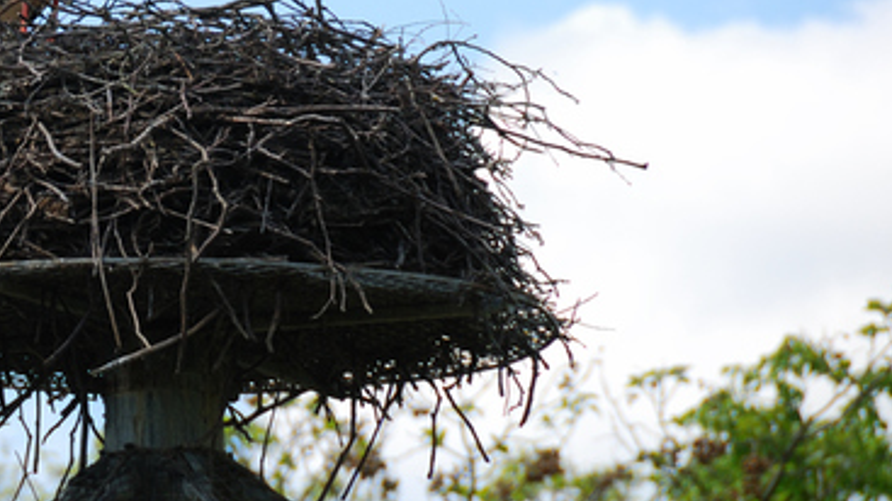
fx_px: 14184
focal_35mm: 600
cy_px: -10
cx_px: 95
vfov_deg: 2.0
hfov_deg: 3.6
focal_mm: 200
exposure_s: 1/200
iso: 100
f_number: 5.6
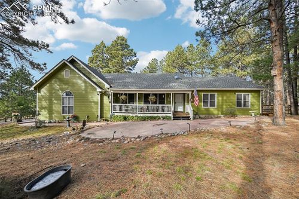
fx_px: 116
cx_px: 150
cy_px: 100
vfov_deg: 81.2
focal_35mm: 14
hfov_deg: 104.3
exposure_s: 1/80
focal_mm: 14
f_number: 8
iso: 64
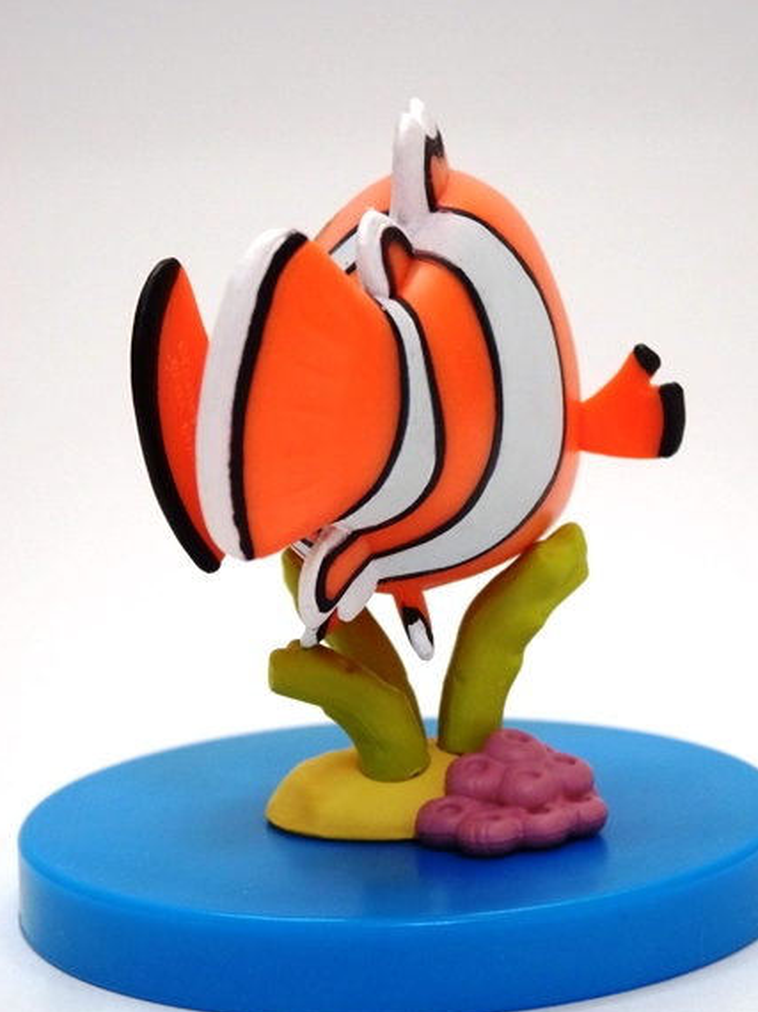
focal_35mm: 82
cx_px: 391
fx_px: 2396
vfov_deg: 23.8
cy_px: 511
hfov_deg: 18.0
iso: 400
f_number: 4.5
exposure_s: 1/80
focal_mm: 13.1
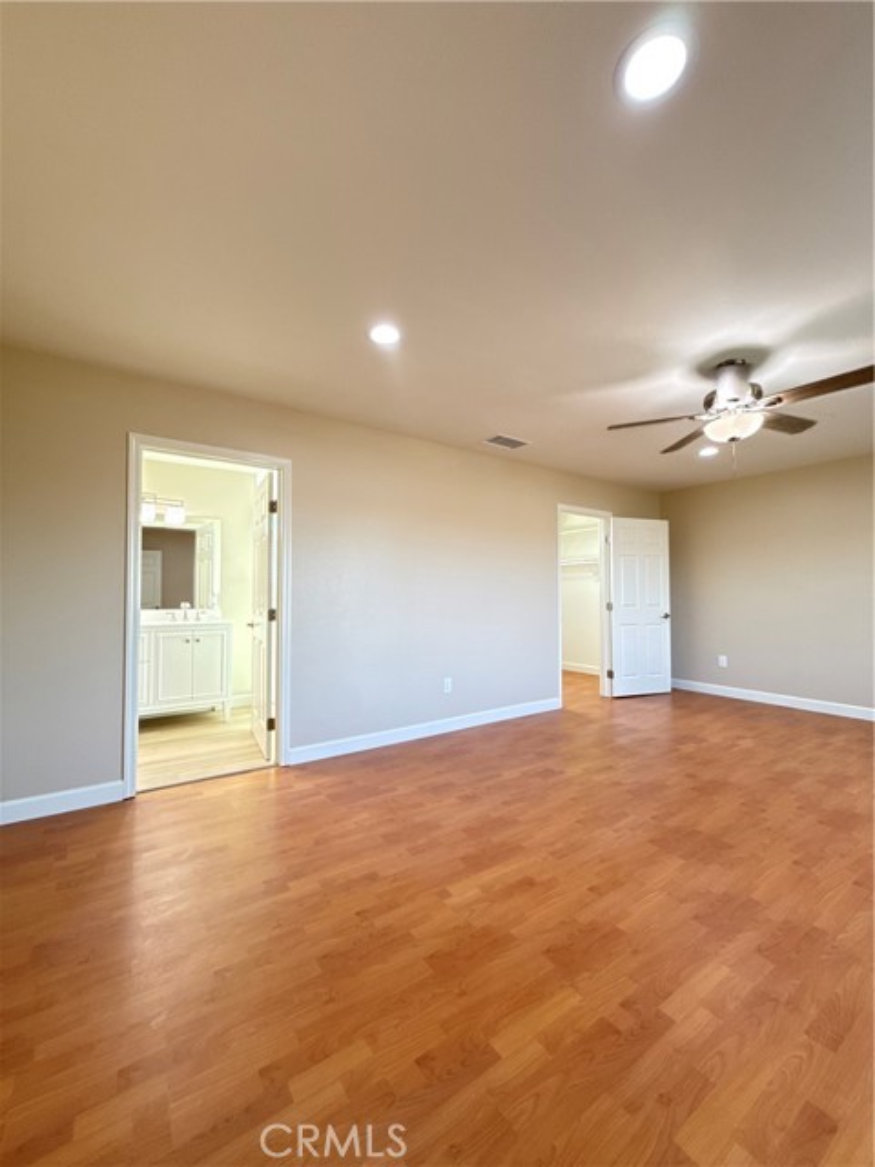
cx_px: 438
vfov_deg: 102.1
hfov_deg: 85.7
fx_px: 472
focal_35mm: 14
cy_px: 584
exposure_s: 1/120
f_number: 2.2
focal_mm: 2.22
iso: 250
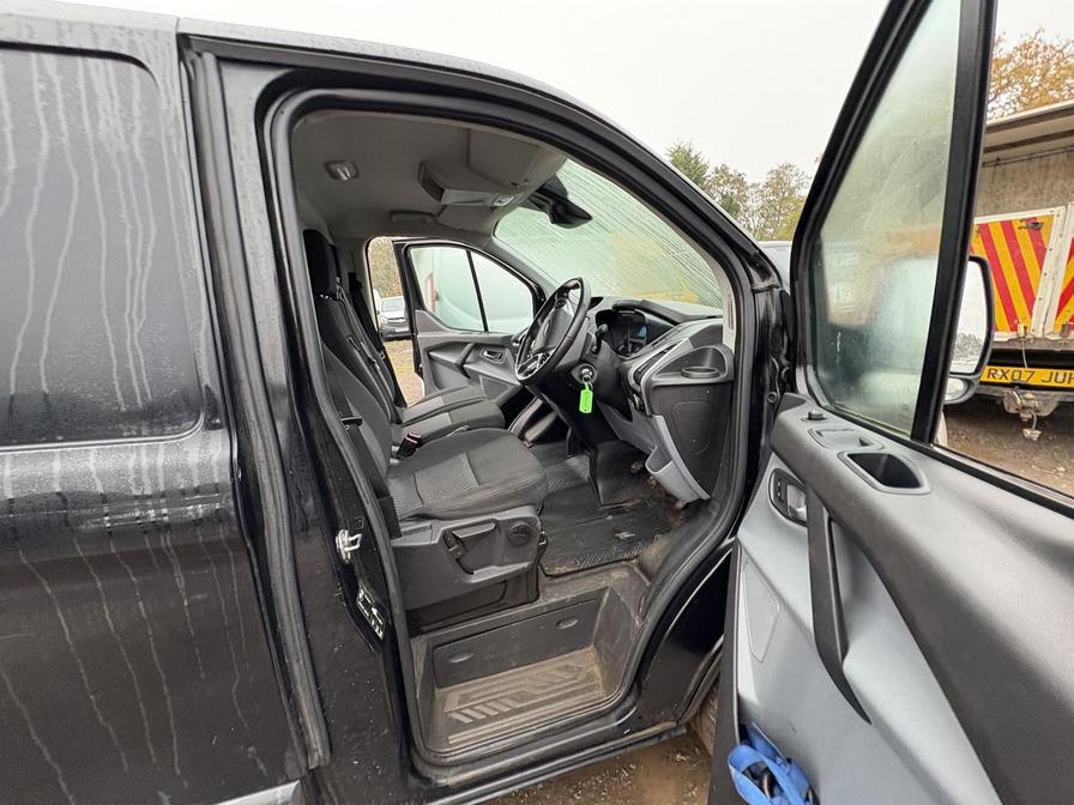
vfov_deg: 85.7
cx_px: 537
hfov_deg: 102.1
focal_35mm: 14
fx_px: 434
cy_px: 402
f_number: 2.2
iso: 250
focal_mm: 2.22
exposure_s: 1/68
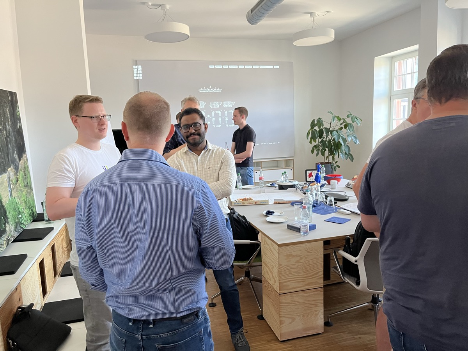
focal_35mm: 26
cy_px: 176
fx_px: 352
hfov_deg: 67.3
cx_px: 234
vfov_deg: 53.1
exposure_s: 1/60
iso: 320
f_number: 1.6
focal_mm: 5.1
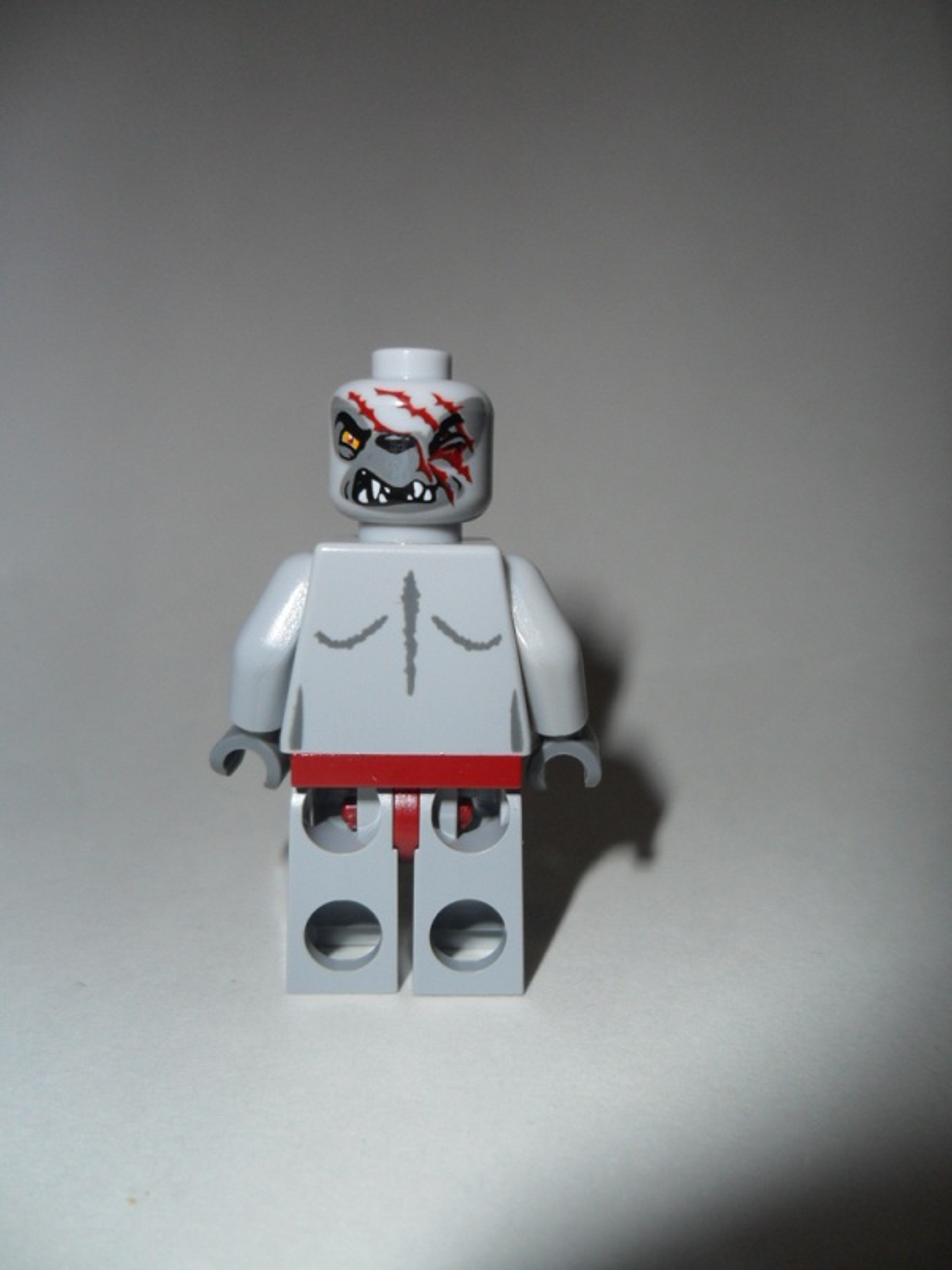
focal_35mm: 27
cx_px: 476
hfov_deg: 51.4
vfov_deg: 65.3
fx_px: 990
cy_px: 635
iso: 100
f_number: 8.9
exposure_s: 1/45
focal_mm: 4.9
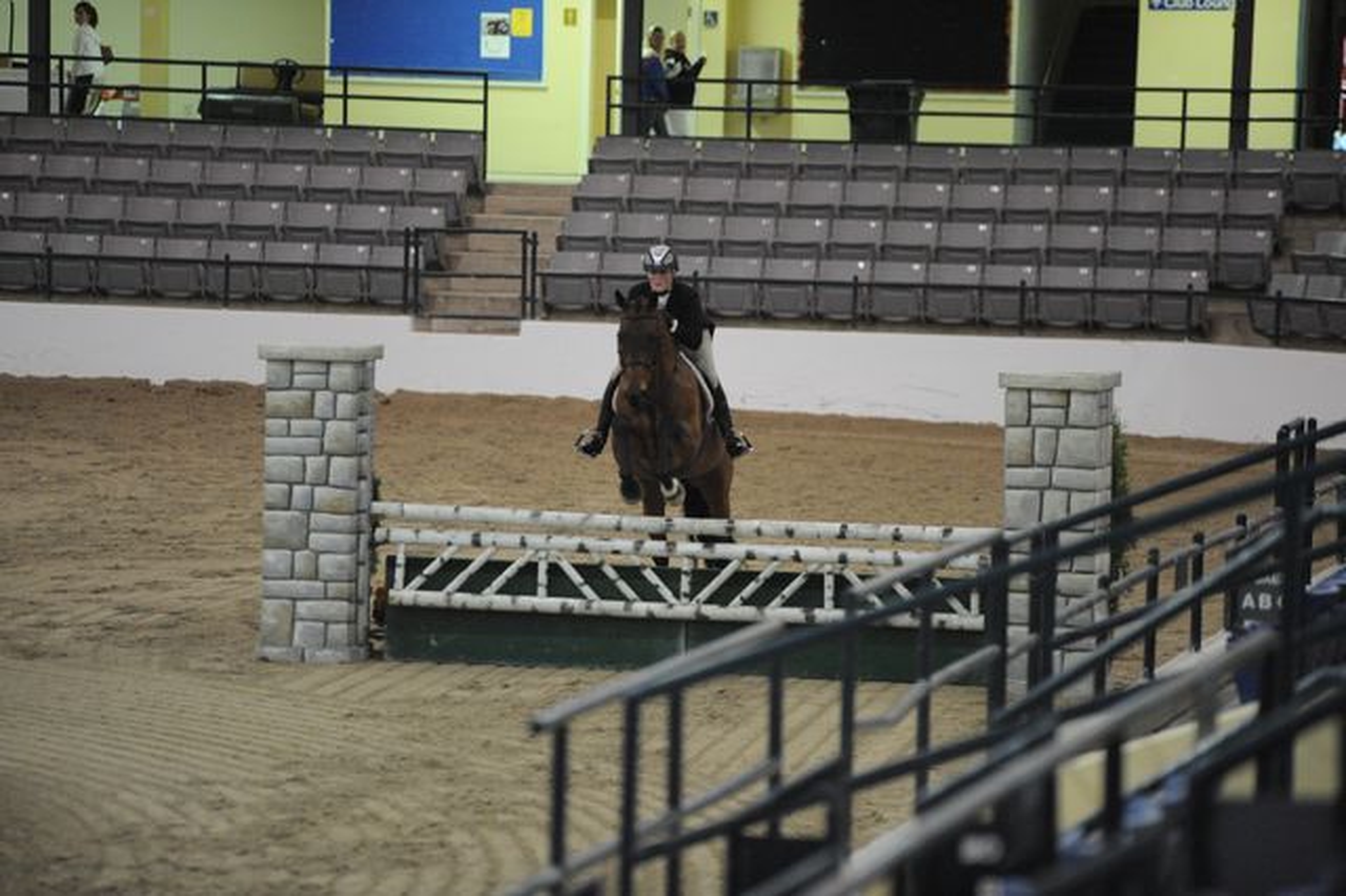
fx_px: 7474
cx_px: 673
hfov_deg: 10.3
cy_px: 448
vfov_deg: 6.9
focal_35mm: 200
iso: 6400
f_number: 2.8
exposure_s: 1/400
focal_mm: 200
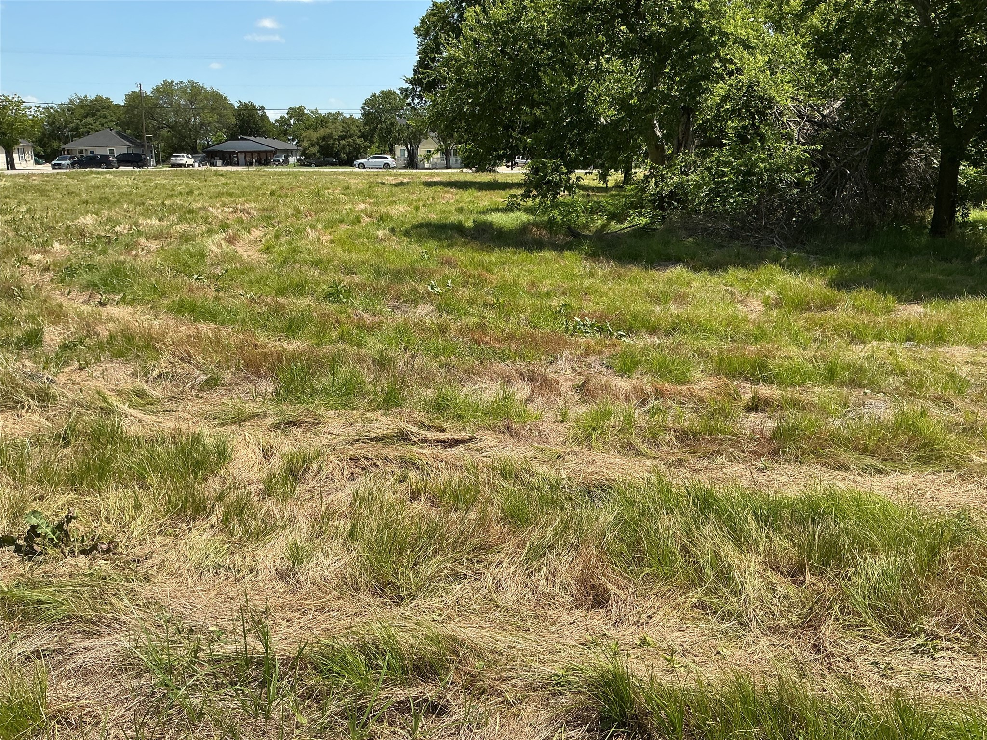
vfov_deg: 48.2
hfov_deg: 61.7
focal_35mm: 29
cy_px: 370
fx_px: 827
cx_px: 494
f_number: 1.8
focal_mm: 3
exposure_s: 1/1490
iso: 25
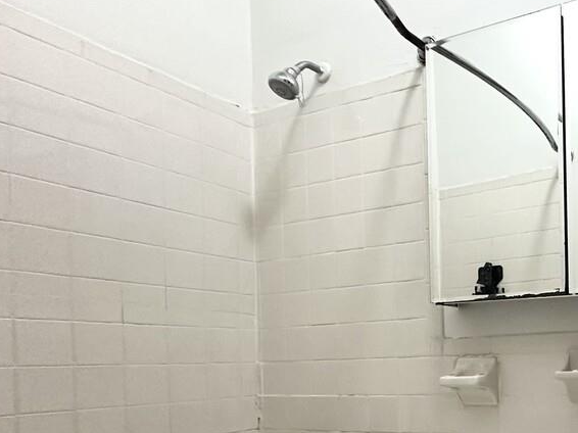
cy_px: 365
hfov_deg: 46.6
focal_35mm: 33
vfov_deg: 40.6
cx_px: 573
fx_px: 551
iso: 500
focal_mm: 2.22
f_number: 2.2
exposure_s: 1/60
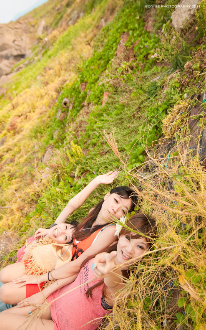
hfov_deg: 37.3
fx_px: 305
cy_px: 166
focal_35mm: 34
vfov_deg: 56.7
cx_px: 97
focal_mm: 22
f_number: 2.8
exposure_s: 1/1000
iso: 200
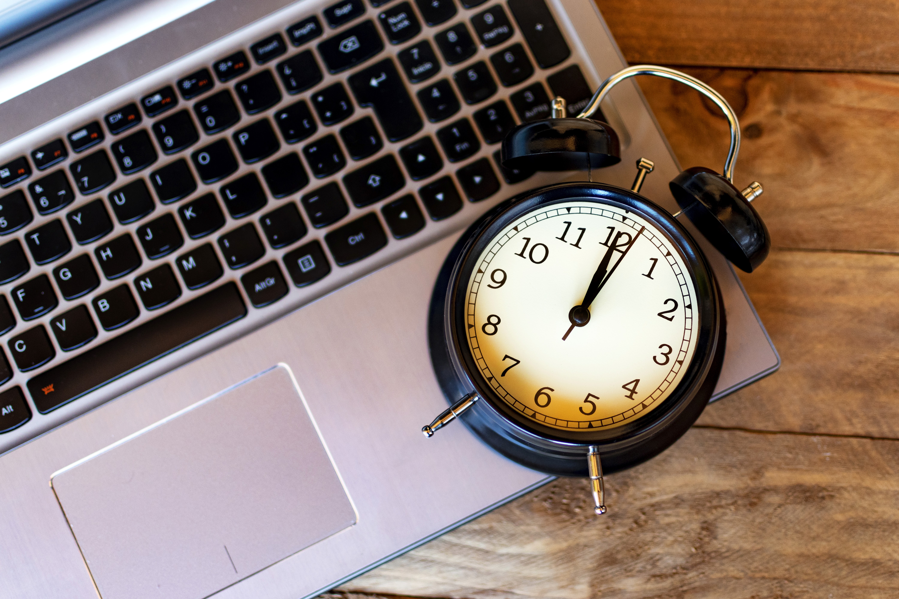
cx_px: 450
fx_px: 1311
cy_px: 300
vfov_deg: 25.8
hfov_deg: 37.9
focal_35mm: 52
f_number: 1.8
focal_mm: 35
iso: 400
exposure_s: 1/200
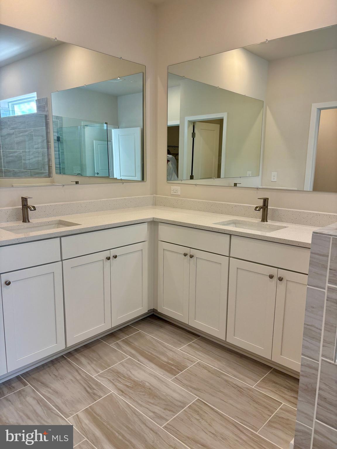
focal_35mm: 26
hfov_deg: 53.1
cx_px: 168
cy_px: 224
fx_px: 337
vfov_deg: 67.3
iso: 64
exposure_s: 1/120
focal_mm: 5.96
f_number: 1.6
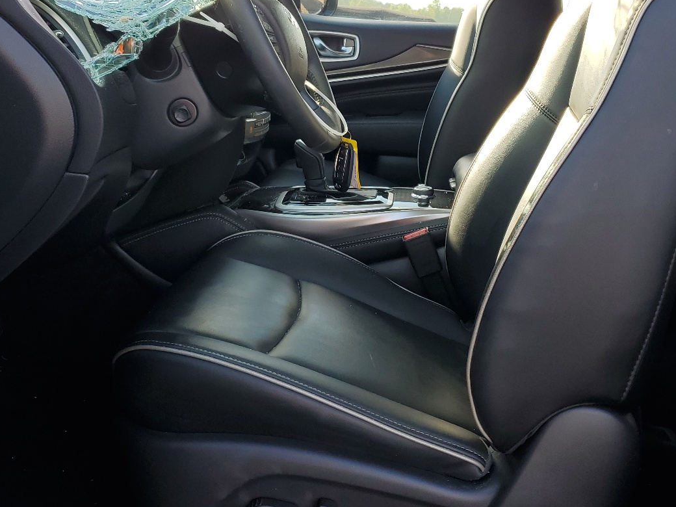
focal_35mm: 40
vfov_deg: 35.6
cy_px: 170
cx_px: 349
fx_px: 781
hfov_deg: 46.8
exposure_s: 1/400
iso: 50
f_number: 1.5
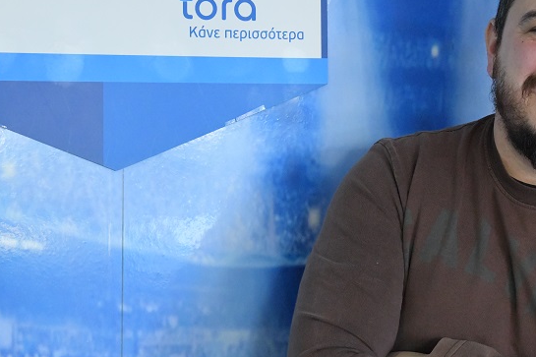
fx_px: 1503
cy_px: 127
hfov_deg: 20.2
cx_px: 309
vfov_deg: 13.5
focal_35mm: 101
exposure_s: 1/320
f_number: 8
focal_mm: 55
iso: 10000
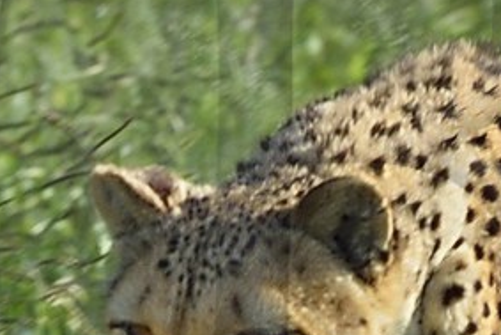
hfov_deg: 1.8
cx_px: 634
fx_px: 15747
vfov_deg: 1.2
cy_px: 168
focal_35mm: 1131
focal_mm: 200
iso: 400
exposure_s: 1/1000
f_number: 7.1
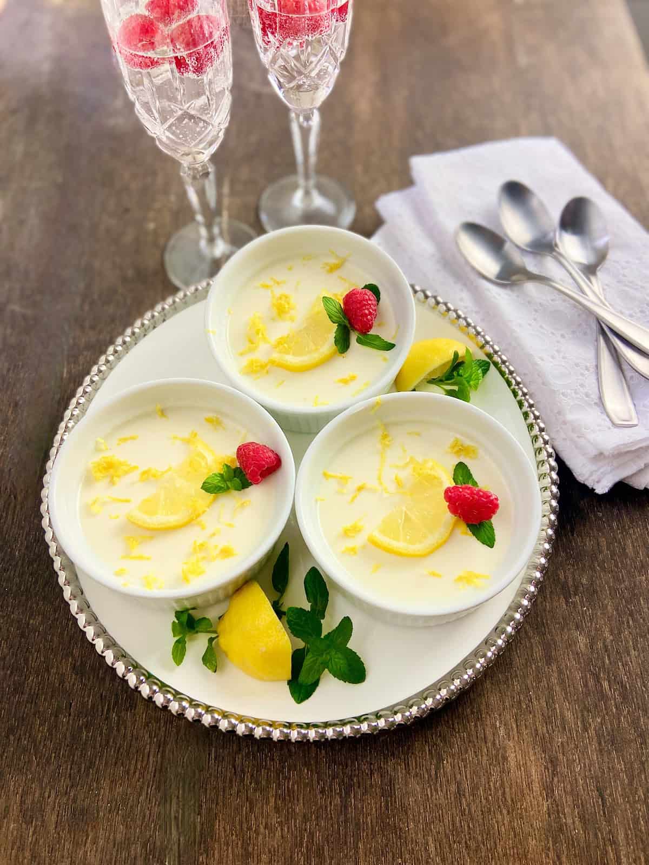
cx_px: 324
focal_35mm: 26
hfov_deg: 53.1
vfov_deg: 67.3
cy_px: 432
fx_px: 650
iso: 100
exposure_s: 1/120
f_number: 1.8
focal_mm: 4.2
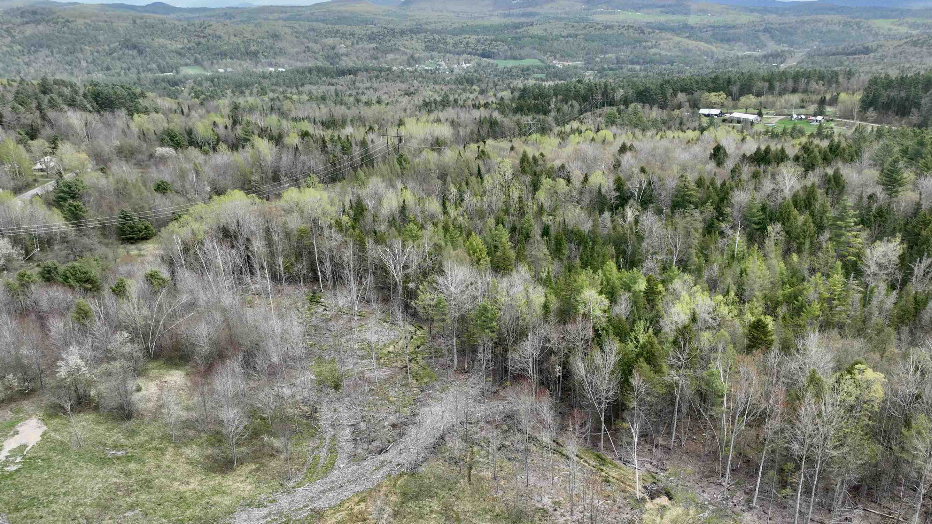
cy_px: 340
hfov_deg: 64.2
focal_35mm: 30
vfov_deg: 38.6
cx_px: 496
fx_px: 741
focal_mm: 12.29
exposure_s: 1/1600
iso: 200
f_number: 2.8
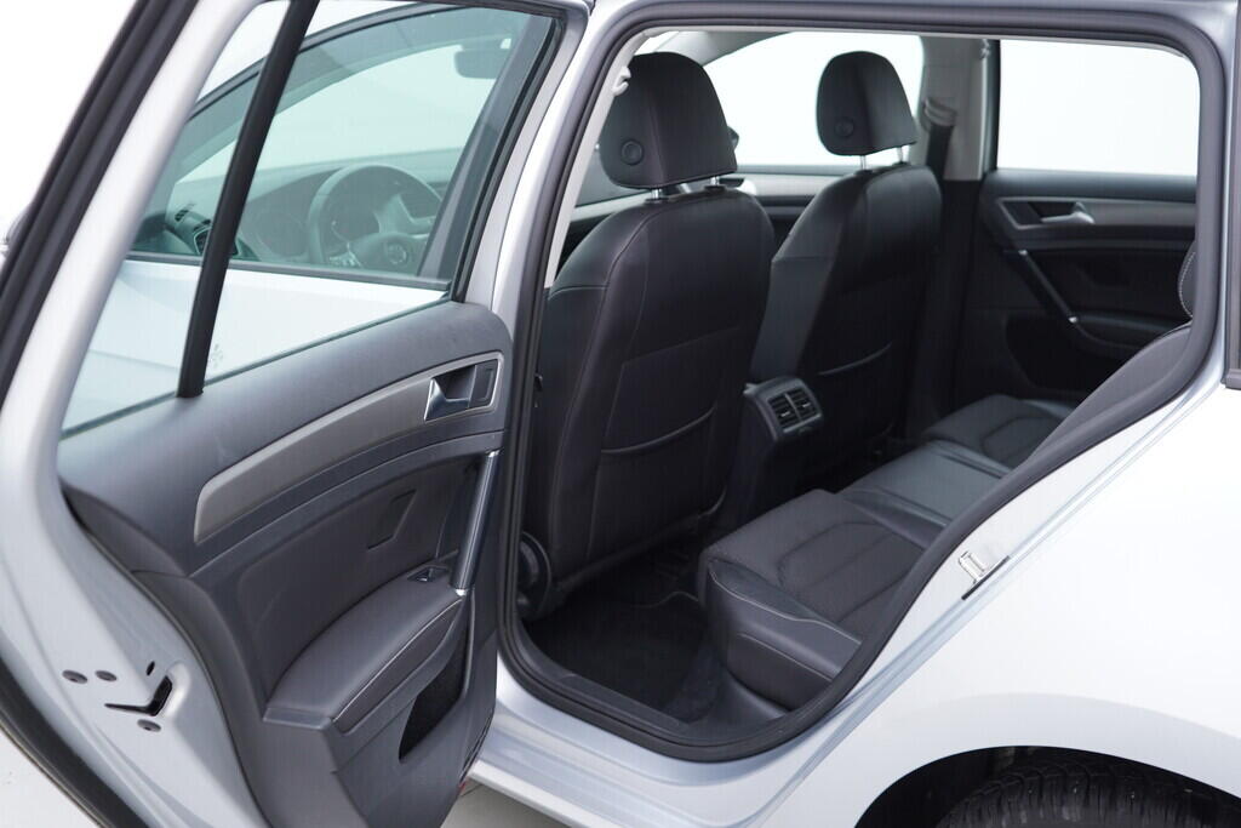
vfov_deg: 36.9
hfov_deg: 53.1
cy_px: 414
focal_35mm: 36
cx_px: 620
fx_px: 1241
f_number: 2.8
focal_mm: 24
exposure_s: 1/40
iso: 125
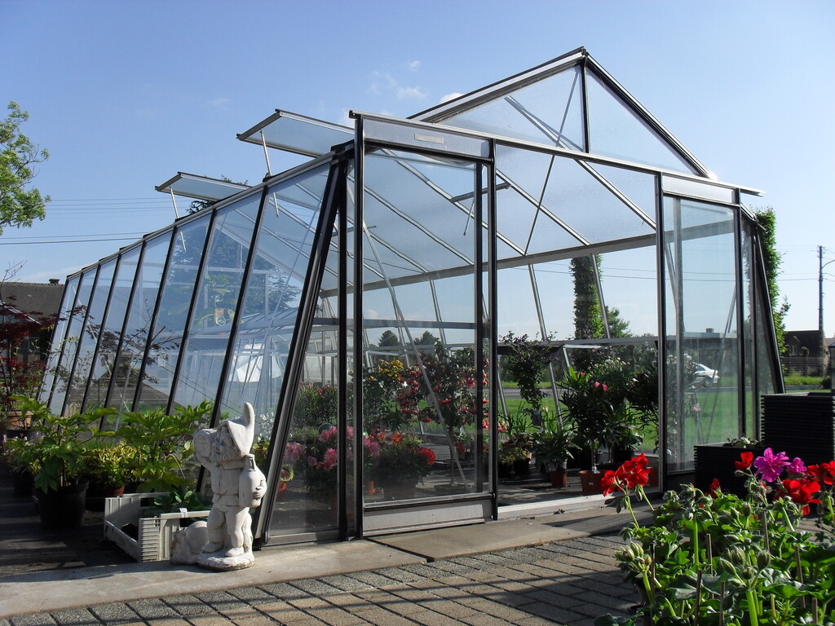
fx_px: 844
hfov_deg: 52.6
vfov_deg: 40.7
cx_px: 418
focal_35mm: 35
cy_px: 313
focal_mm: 6.3
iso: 80
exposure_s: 1/180
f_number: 8.4
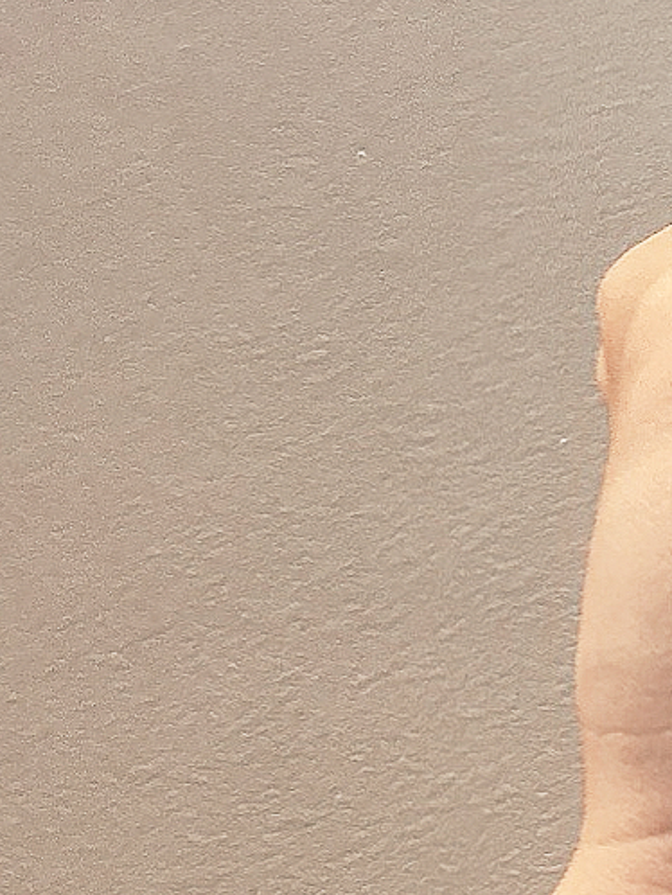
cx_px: 1858
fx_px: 3440
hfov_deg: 9.4
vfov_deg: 14.2
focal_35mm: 133
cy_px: 1174
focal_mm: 2.69
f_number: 1.9
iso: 500
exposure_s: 1/24
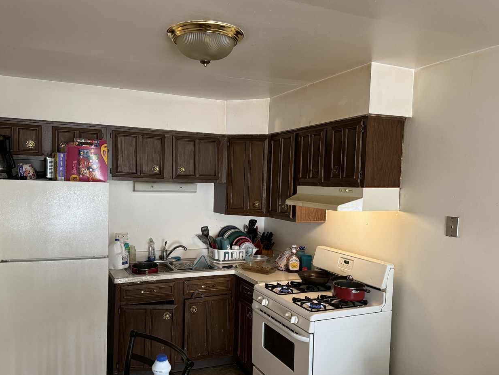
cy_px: 211
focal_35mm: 28
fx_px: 404
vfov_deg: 49.6
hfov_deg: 63.2
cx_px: 217
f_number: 1.78
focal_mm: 6.76
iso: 400
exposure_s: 1/60
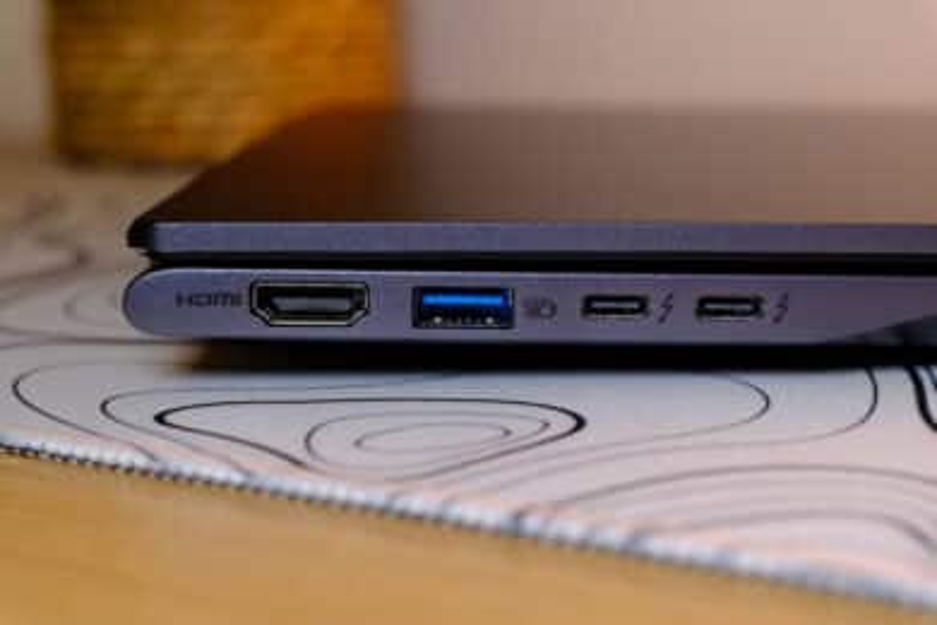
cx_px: 468
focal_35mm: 75
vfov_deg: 18.2
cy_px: 312
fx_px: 1952
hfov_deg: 27.0
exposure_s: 1/150
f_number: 7.1
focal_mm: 50
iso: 3200
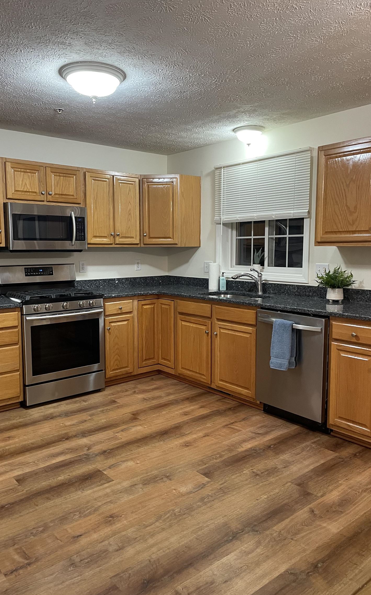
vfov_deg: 66.5
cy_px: 300
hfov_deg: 44.5
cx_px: 171
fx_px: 453
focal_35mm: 28
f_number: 1.6
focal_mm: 4.2
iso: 250
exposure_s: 1/60
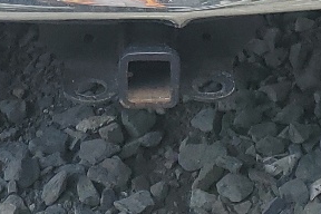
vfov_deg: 8.2
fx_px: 1337
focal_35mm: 150
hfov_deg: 13.7
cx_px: 168
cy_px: -341
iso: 50
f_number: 1.5
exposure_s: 1/526
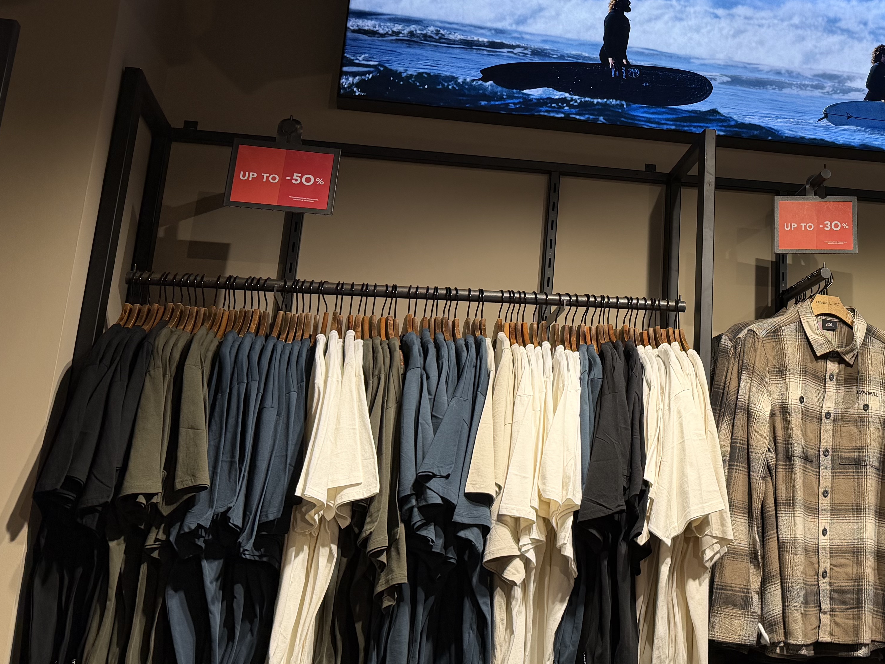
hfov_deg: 38.4
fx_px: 1176
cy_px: 148
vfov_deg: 30.9
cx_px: 798
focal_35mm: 46
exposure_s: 1/289
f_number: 1.78
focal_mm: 6.76
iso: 64
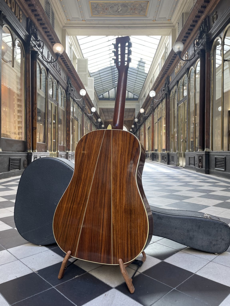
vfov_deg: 67.3
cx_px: 115
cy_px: 153
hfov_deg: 53.1
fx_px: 230
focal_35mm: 26
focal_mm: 4.2
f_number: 1.6
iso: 64
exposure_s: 1/100
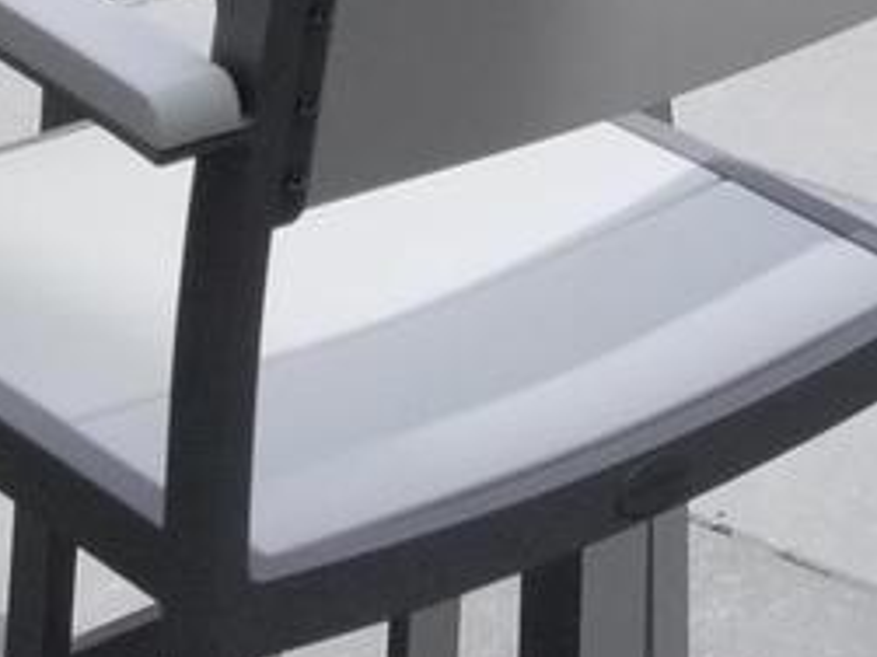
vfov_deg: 8.5
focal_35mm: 149
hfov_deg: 12.7
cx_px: 1272
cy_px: -1209
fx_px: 3773
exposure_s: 1/2264
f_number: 1.7
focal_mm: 4.25
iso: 50
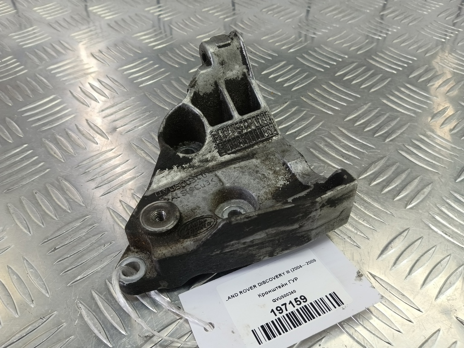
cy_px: 174
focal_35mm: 23
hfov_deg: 73.9
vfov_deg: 58.9
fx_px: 308
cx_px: 232
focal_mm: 4.11
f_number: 1.6
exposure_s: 1/50
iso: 121
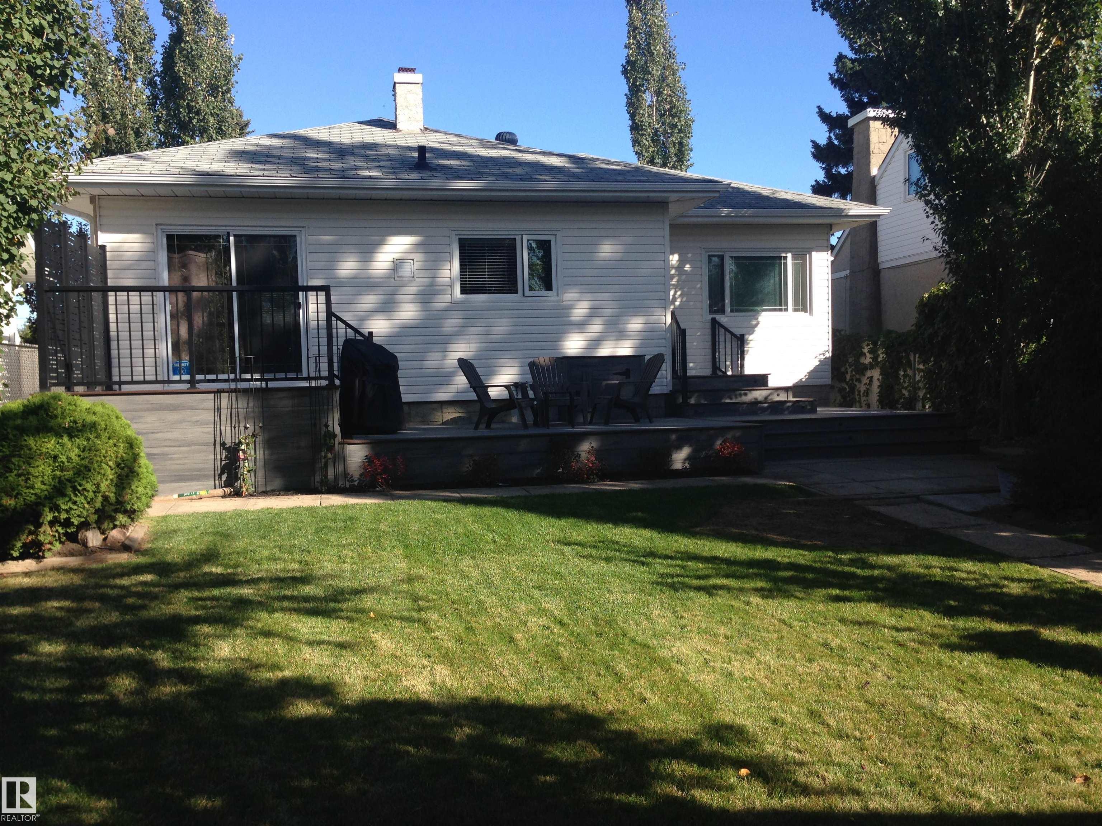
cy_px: 413
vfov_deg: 42.9
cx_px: 551
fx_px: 1051
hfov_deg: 55.4
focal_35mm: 33
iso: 50
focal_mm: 4.12
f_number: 2.4
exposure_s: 1/763
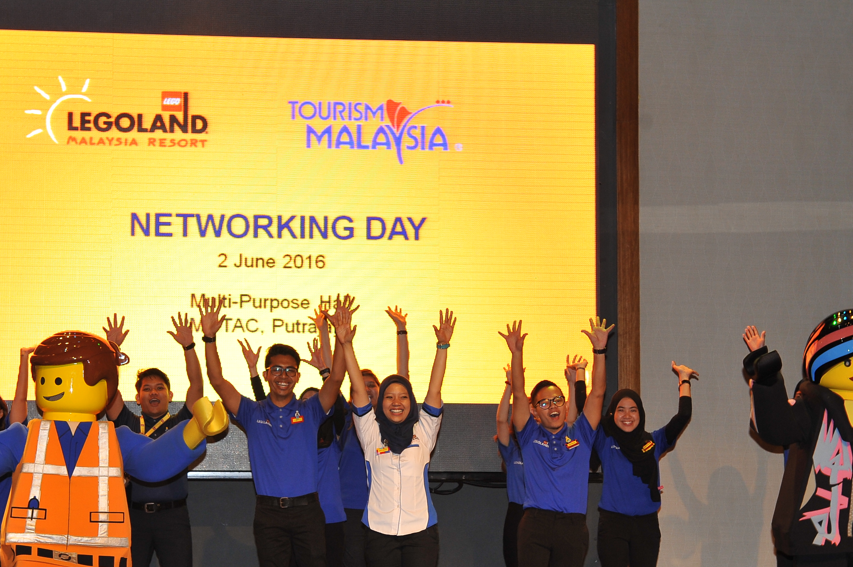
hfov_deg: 21.2
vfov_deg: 14.2
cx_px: 377
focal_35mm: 96
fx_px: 2273
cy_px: 341
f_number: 5
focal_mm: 58
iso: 800
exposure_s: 1/80
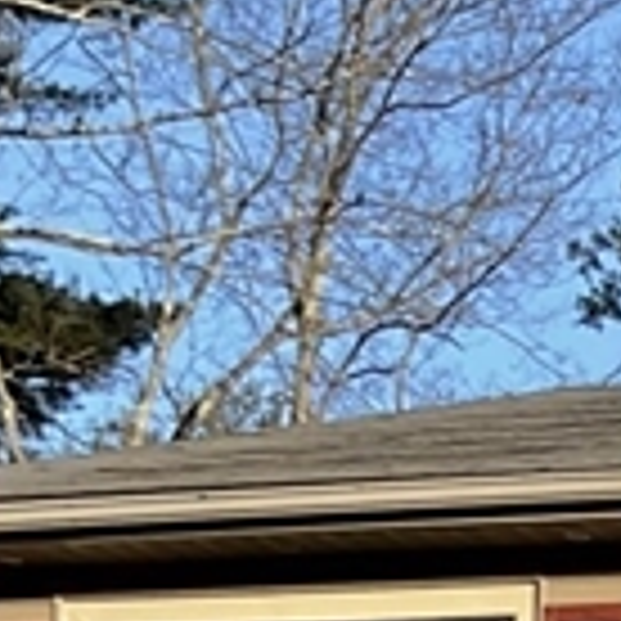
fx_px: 3856
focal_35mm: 190
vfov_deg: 8.4
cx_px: 1552
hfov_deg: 8.3
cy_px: 1498
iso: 16
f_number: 1.8
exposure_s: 1/691
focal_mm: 3
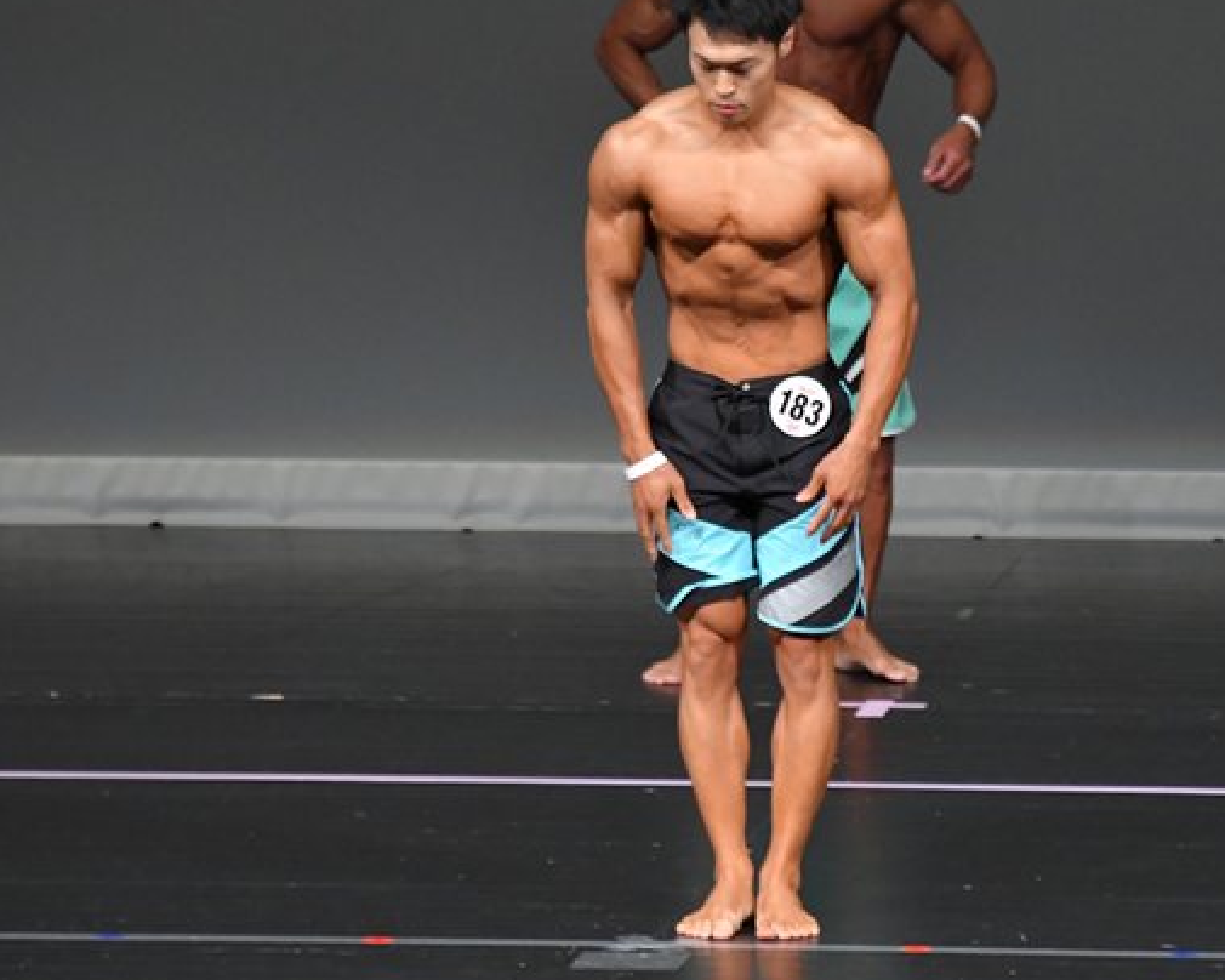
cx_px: 874
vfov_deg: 3.1
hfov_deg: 3.9
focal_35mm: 497
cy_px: 400
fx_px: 18019
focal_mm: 230
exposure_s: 1/400
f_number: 5.6
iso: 4000
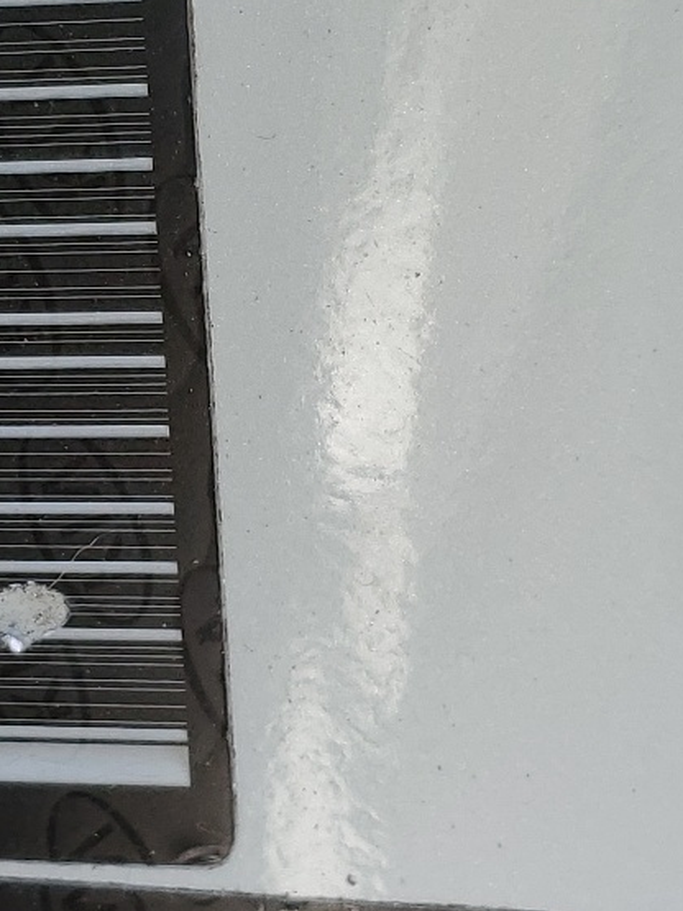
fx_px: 2632
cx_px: -3
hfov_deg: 14.5
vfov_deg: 19.6
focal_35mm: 100
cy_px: 419
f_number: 1.5
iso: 50
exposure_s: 1/250
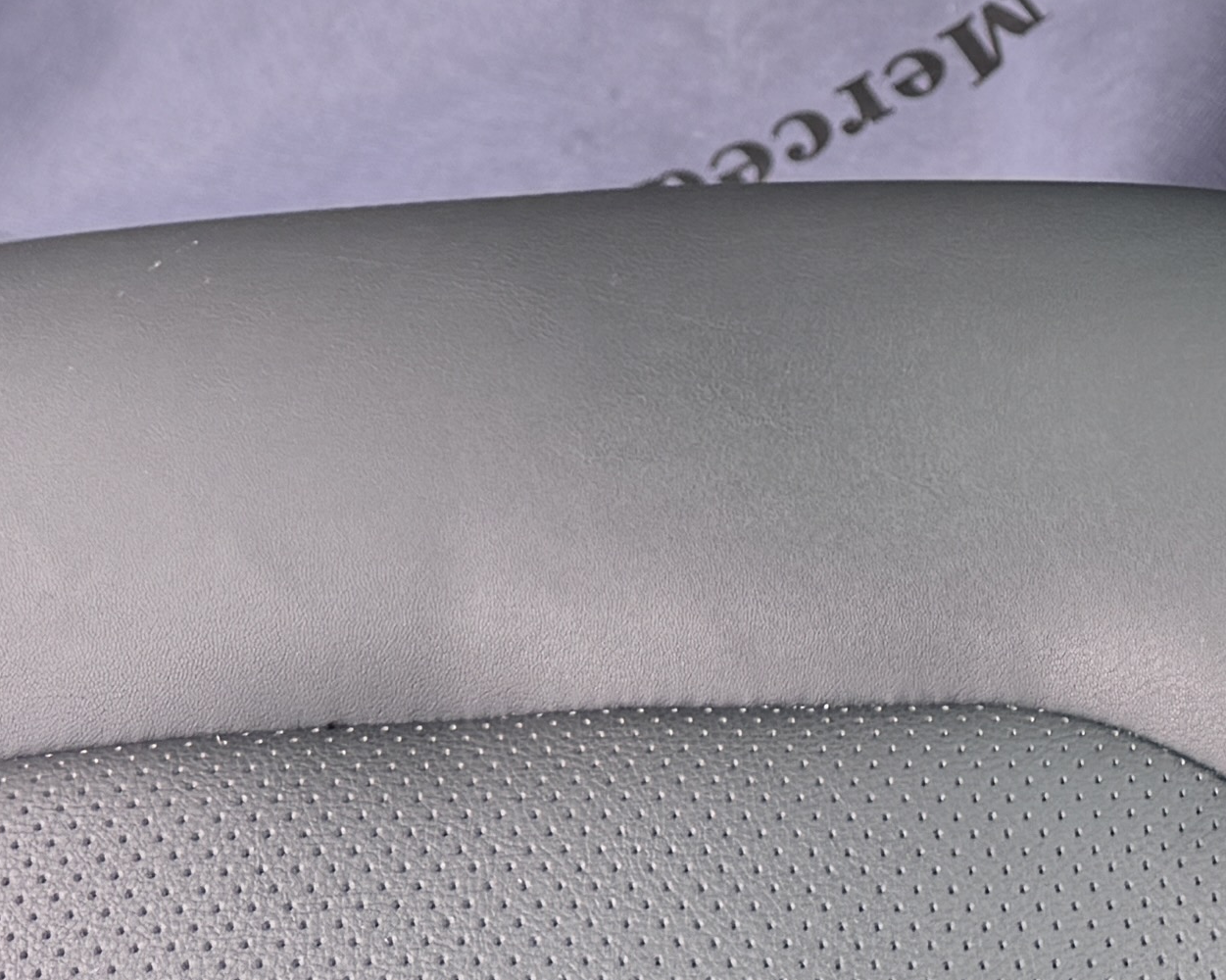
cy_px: -905
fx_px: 3881
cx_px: 1383
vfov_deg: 12.8
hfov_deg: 17.3
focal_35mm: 107
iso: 64
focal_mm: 6.76
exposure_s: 1/156
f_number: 1.78
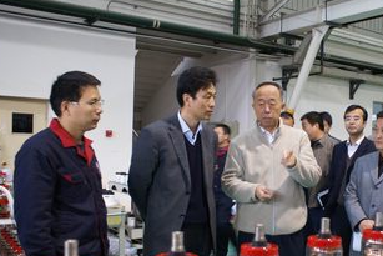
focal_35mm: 44
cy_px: 176
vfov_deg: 30.3
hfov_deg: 42.9
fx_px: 468
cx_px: 293
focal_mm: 18
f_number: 3.5
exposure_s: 1/10
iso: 400
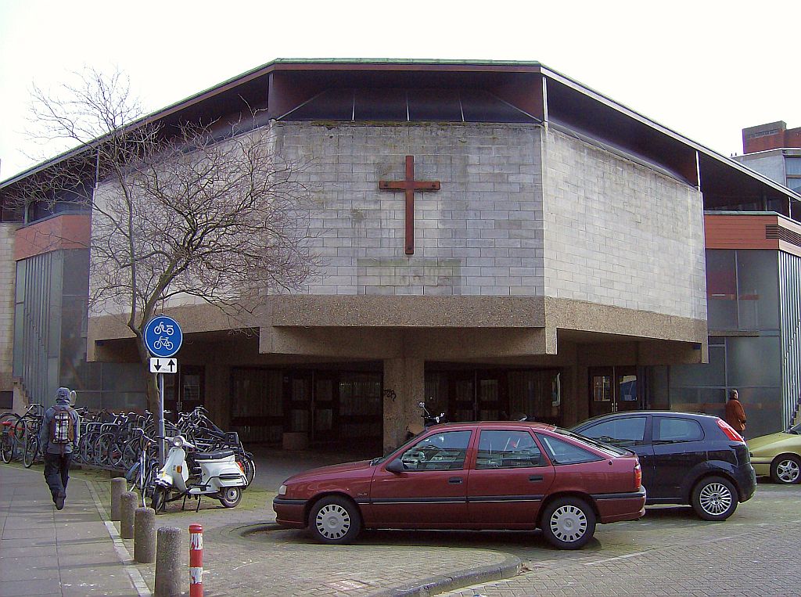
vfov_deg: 39.5
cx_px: 400
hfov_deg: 51.5
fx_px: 831
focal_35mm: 36
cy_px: 298
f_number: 4.7
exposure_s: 1/234
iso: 100
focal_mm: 6
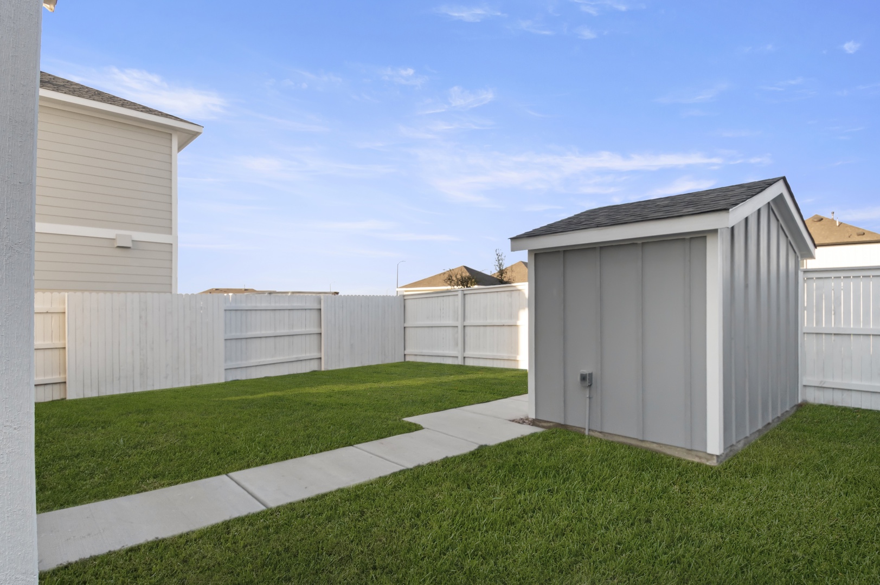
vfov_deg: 36.8
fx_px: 879
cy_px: 292
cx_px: 440
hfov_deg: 53.2
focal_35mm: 36
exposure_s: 1/800
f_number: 8
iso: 400
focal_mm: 24
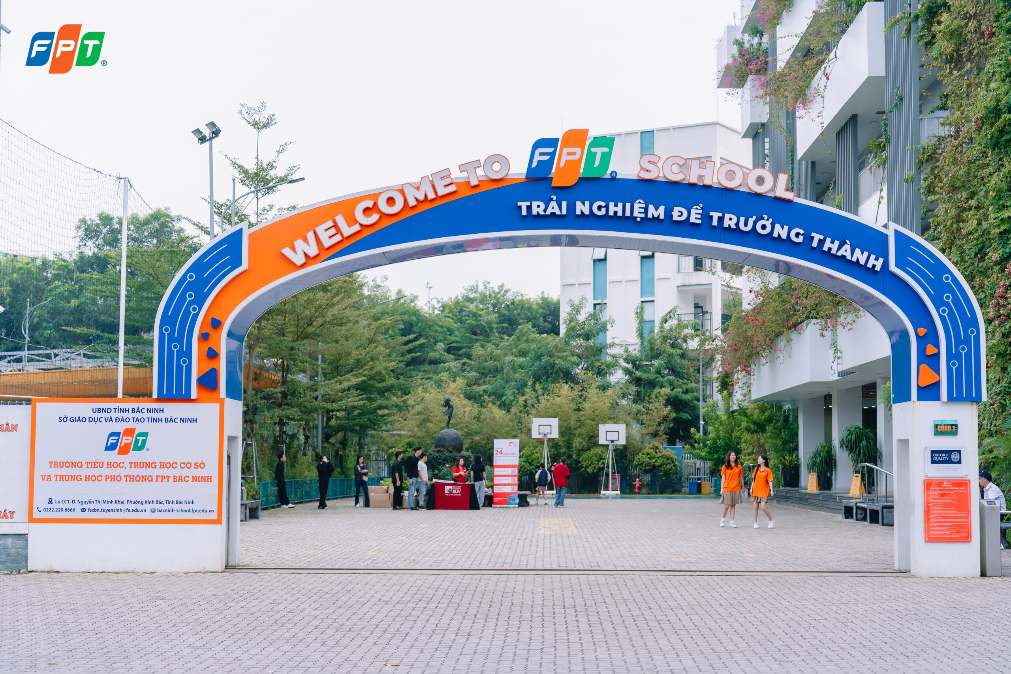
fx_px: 1601
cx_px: 506
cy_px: 337
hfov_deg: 35.1
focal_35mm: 57
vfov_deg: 23.8
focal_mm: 57
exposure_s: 1/160
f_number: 4
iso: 250
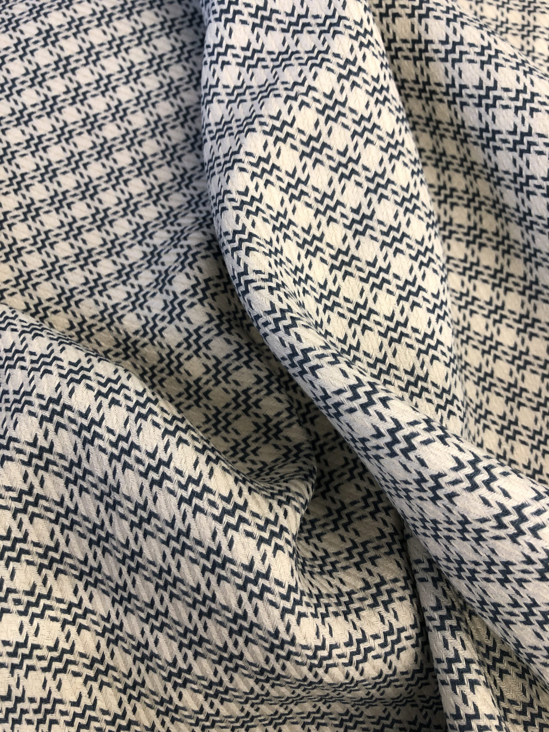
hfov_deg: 49.7
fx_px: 592
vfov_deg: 63.4
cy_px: 366
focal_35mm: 28
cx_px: 274
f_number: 1.8
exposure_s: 1/20
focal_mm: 3.99
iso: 32
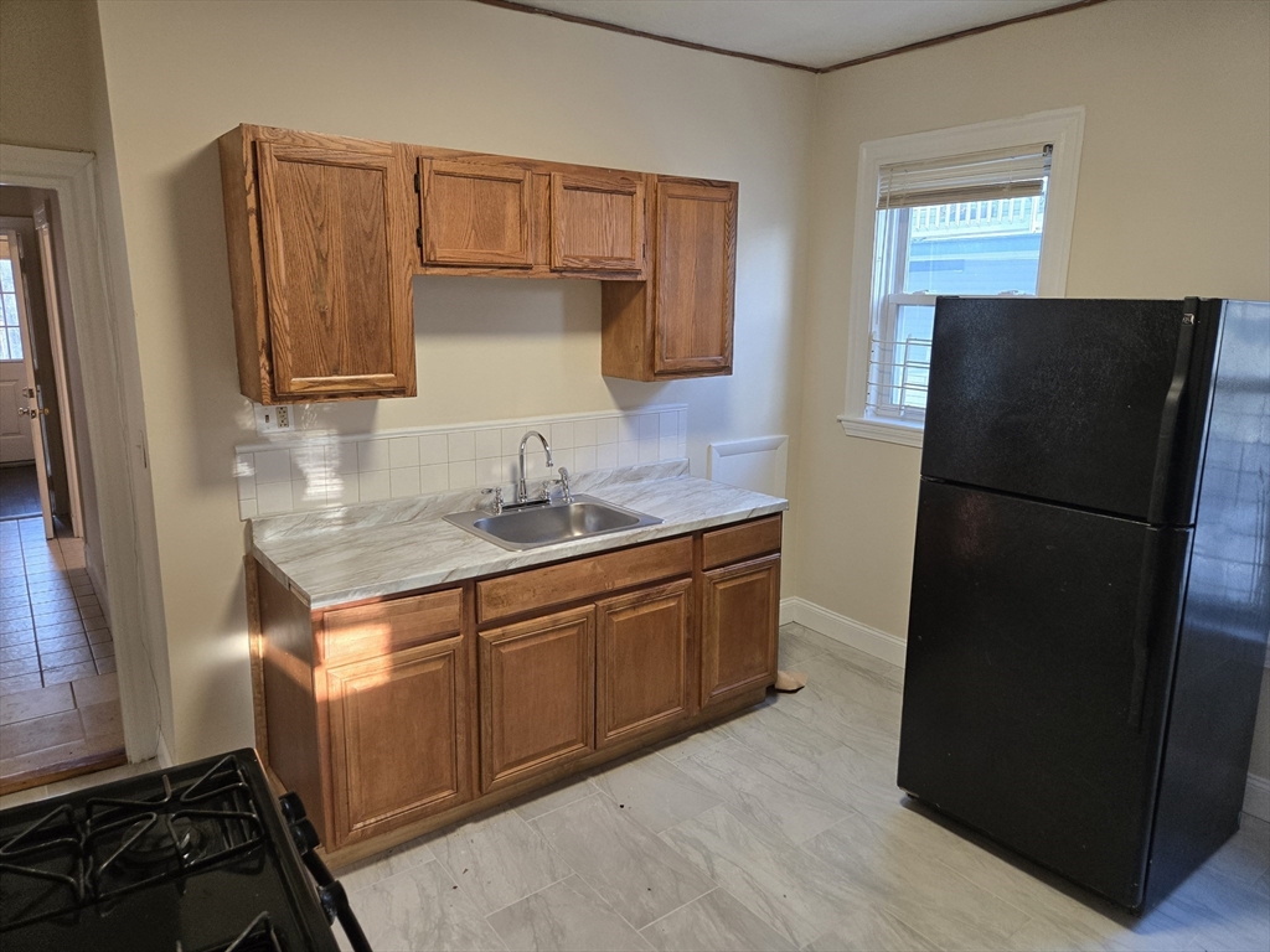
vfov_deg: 58.9
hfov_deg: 73.9
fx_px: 844
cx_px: 635
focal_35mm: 23
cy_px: 476
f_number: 1.8
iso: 250
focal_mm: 5.4
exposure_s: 1/120
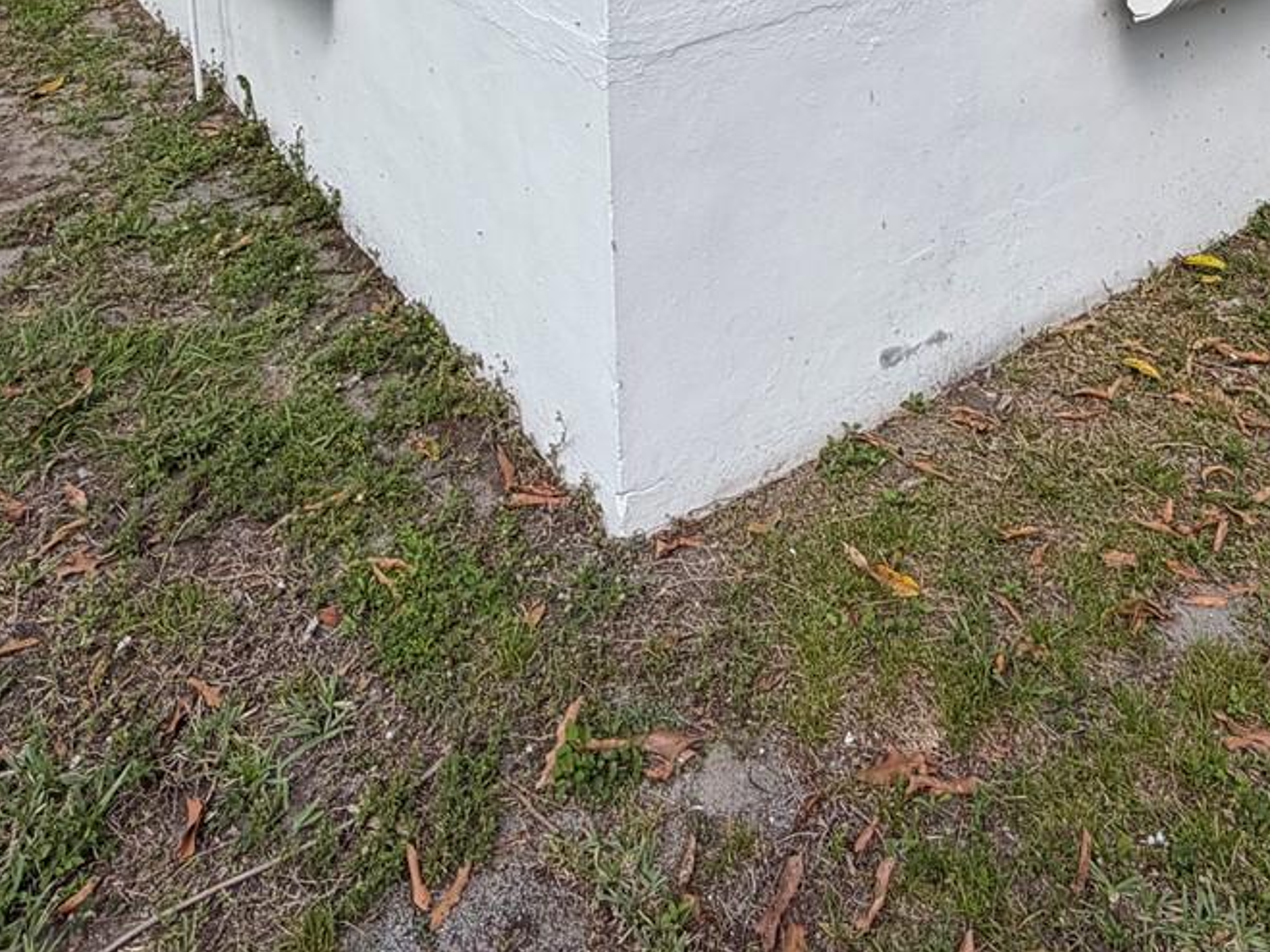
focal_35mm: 34
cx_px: 796
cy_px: -172
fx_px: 1247
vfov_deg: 34.2
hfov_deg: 53.4
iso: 40
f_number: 2.2
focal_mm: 2.22
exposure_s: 1/770
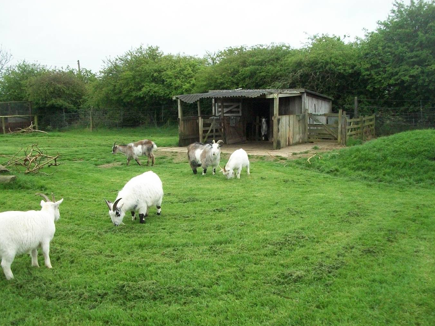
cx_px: 206
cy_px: 191
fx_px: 478
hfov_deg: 48.9
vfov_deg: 37.6
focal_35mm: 38
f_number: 2.9
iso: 294
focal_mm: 5.7
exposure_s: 1/500
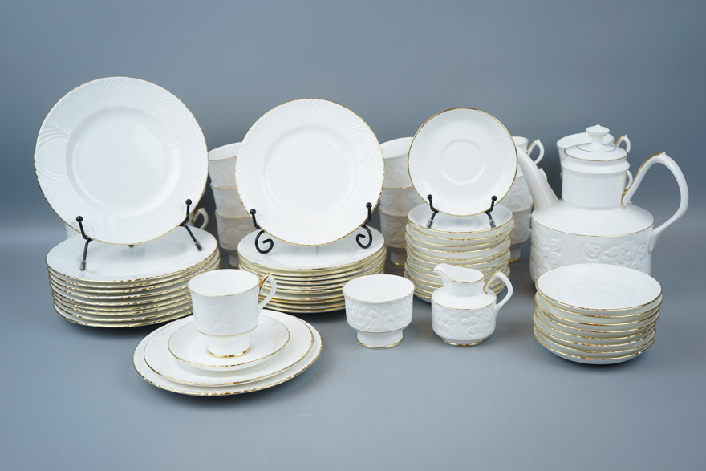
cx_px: 353
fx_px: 902
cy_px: 233
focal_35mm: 46
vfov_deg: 29.3
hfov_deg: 42.7
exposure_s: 1/60
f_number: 5
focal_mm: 45
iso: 100
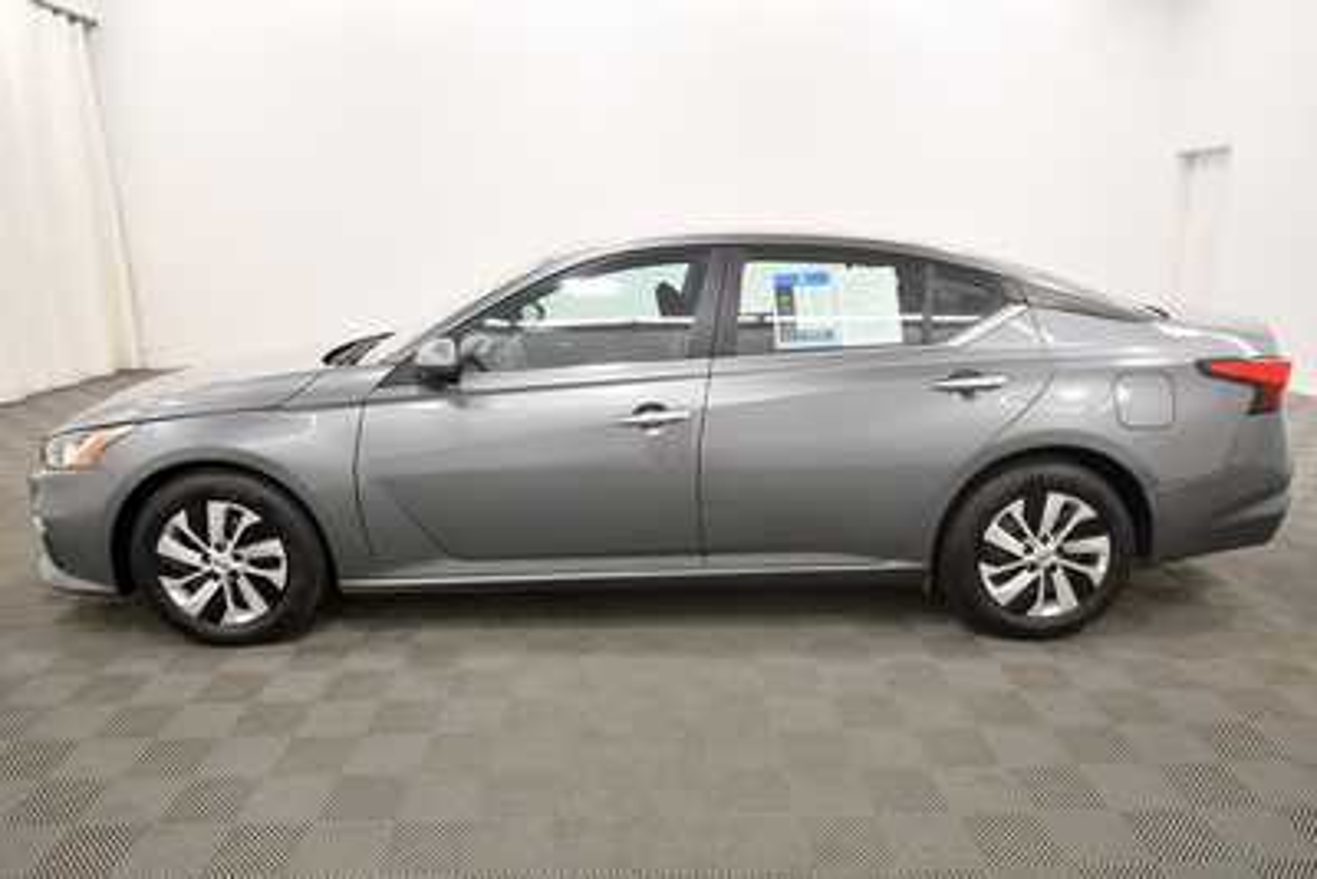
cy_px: 440
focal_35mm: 25
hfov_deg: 71.5
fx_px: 915
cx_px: 658
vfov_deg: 51.3
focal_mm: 17
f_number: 5.3
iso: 900
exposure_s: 1/125
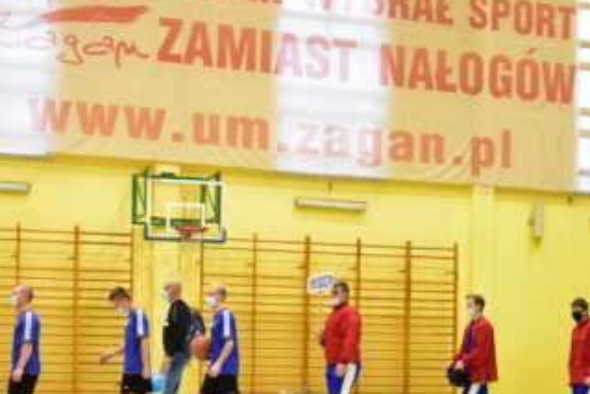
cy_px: 348
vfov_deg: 16.9
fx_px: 1311
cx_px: 283
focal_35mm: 80
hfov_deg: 25.4
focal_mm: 27
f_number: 4
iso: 2000
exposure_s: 1/80
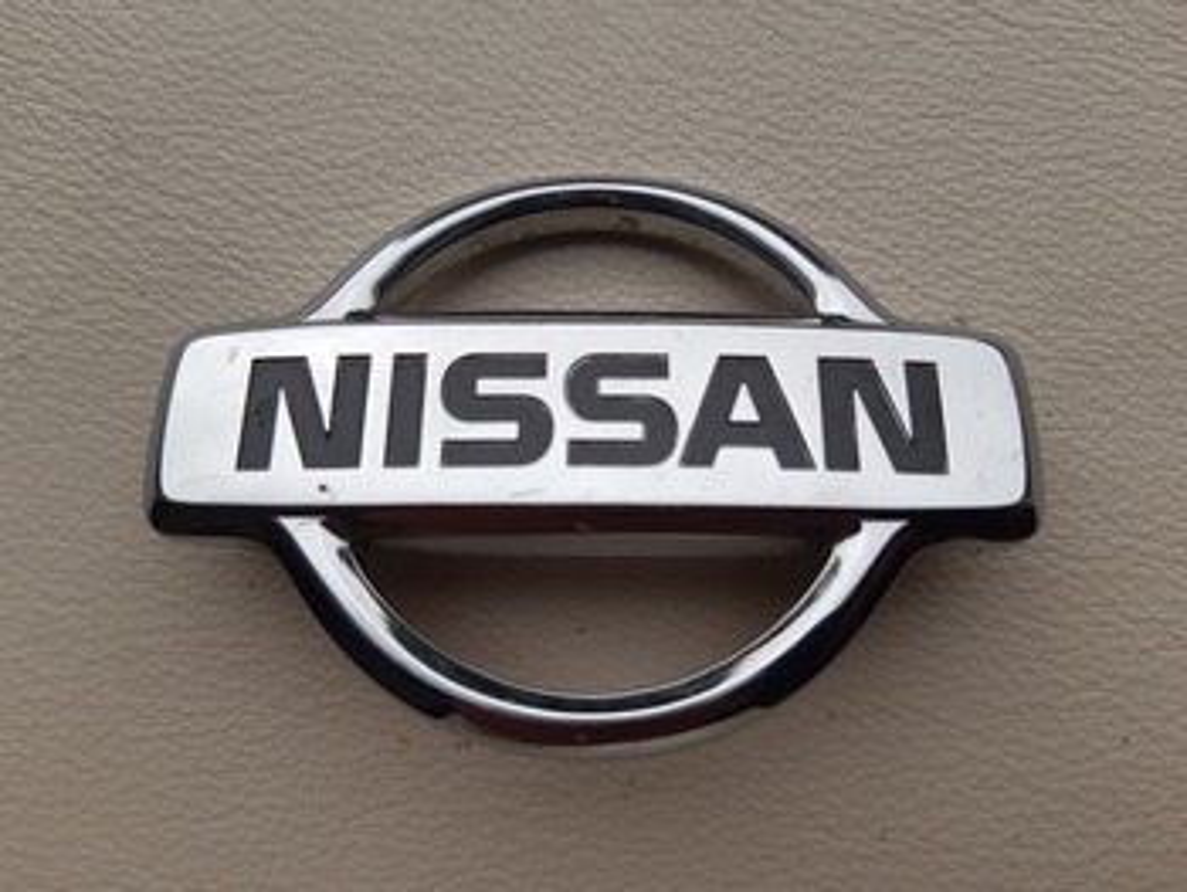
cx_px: 594
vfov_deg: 53.1
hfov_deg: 67.3
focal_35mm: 26
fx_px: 892
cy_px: 446
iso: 40
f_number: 1.7
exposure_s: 1/243
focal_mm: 3.92
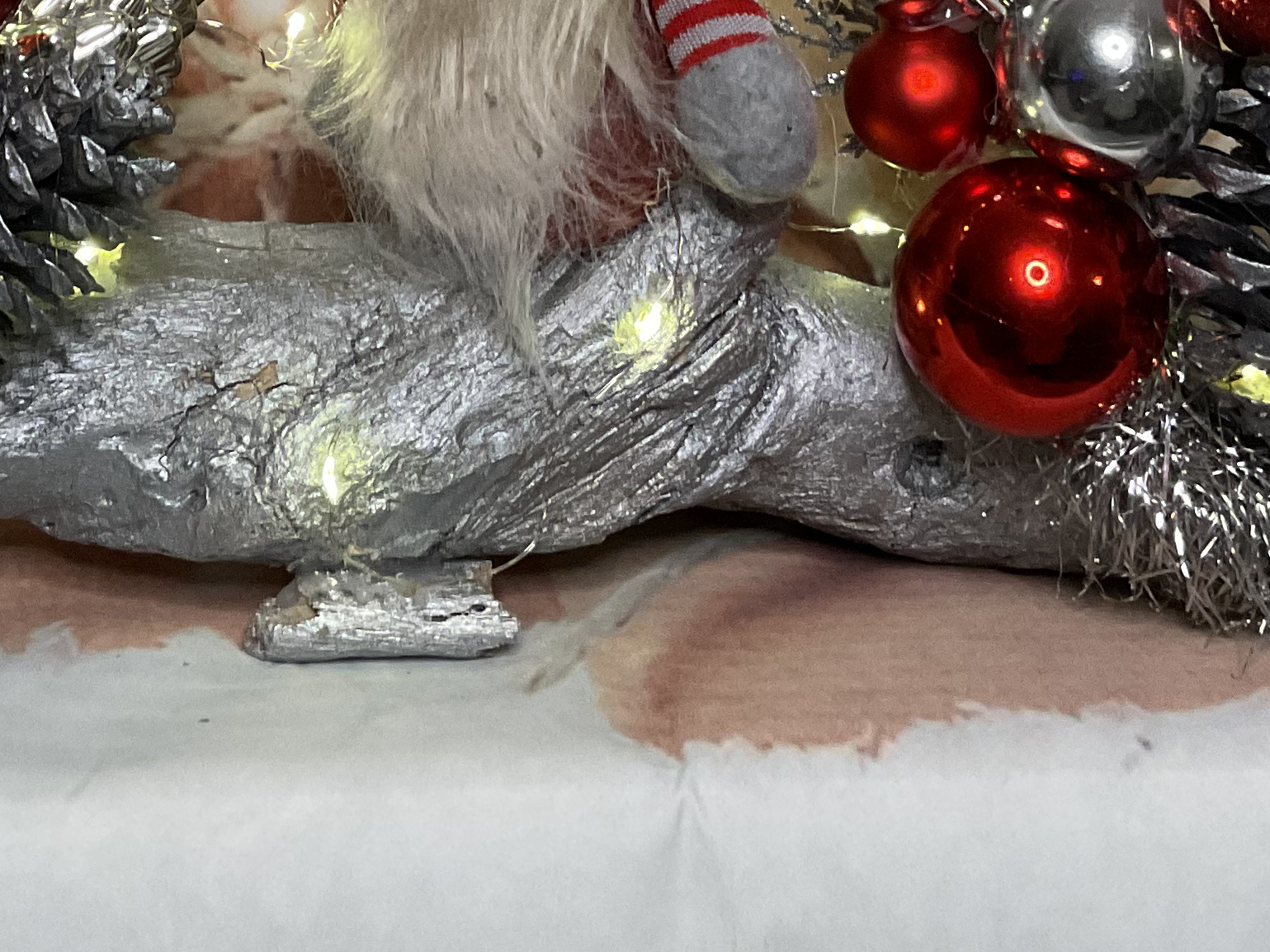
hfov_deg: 25.6
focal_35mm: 76
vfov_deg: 18.1
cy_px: -292
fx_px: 2788
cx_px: 505
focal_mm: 3
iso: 160
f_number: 1.8
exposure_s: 1/60
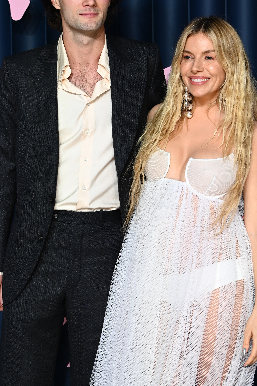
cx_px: 128
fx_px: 1747
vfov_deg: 12.6
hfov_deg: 8.4
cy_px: 192
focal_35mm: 163
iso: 1000
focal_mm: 110
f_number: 5
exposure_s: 1/500
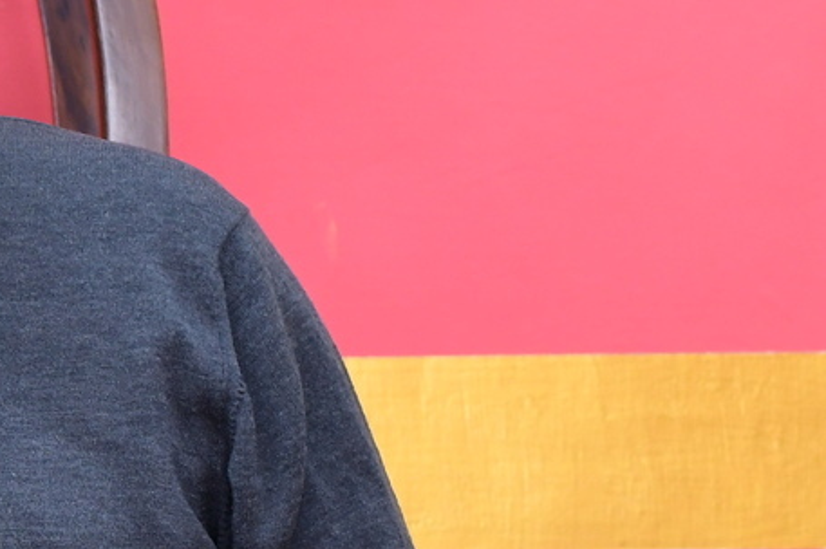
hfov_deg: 10.0
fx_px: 4219
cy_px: 477
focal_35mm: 184
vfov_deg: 7.4
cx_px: -1054
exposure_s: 1/200
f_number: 4.5
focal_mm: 35
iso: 800
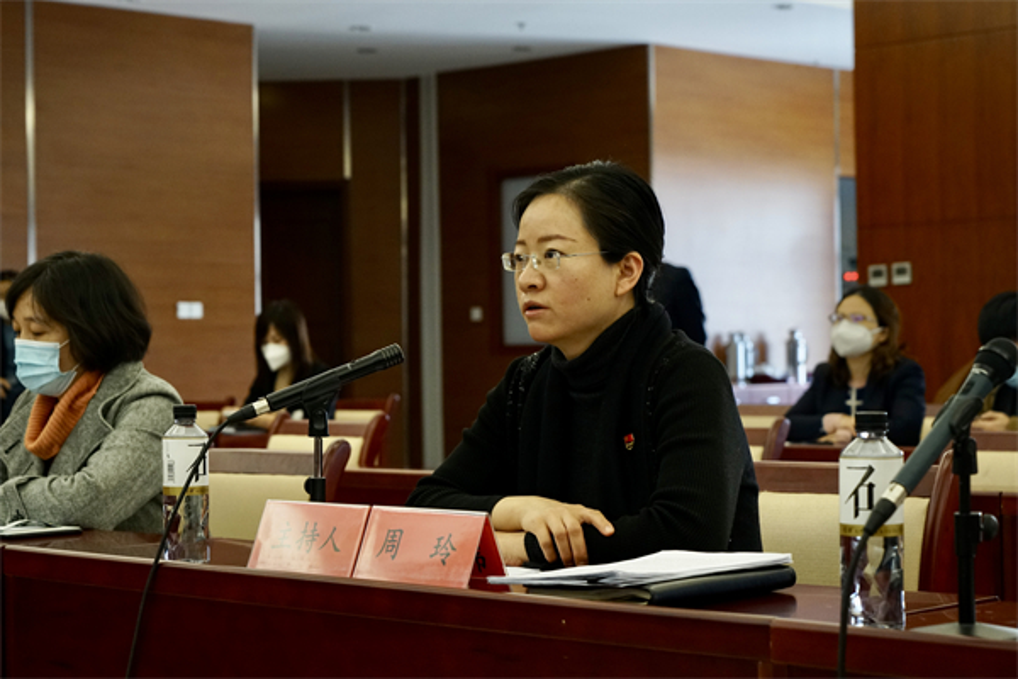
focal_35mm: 70
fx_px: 1979
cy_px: 340
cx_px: 509
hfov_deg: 28.8
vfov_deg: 19.5
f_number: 5.6
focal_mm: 70
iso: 2500
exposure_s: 1/100
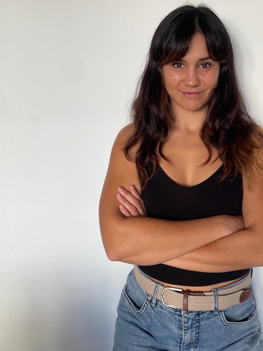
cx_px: 185
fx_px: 395
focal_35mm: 39
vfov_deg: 47.4
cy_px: 131
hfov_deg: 36.3
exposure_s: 1/121
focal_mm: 4.2
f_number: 1.6
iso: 50
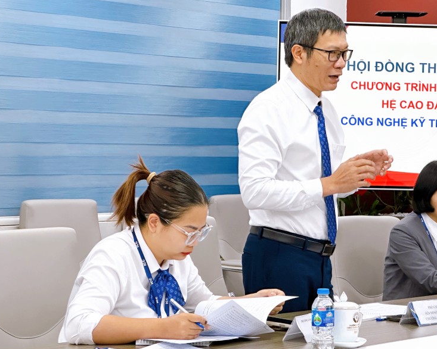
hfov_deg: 18.2
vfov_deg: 14.7
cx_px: 299
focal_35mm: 105
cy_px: 199
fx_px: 1358
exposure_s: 1/50
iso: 160
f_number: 2.8
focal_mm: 9
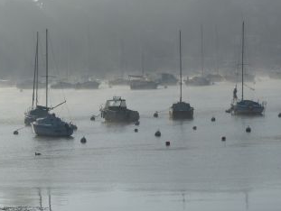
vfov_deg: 8.1
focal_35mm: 183
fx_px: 1487
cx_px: 185
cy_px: 64
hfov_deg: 10.8
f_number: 6.3
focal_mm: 20.5
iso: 100
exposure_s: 1/1600
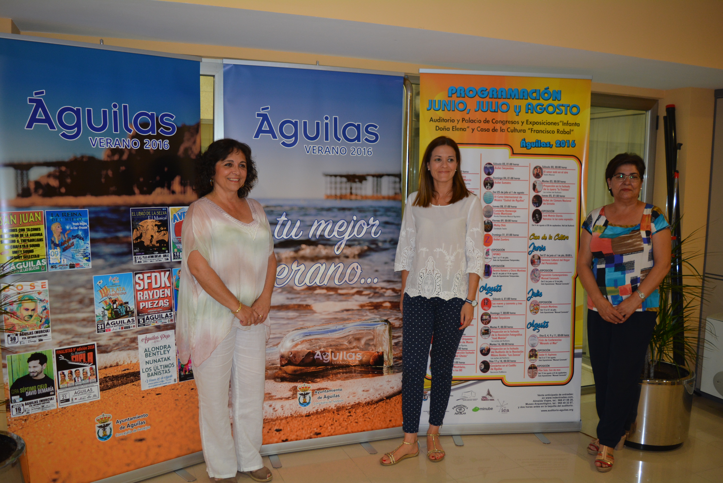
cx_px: 362
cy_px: 242
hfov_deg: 57.2
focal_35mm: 33
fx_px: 663
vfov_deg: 40.0
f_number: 3.8
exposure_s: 1/60
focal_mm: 22
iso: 560
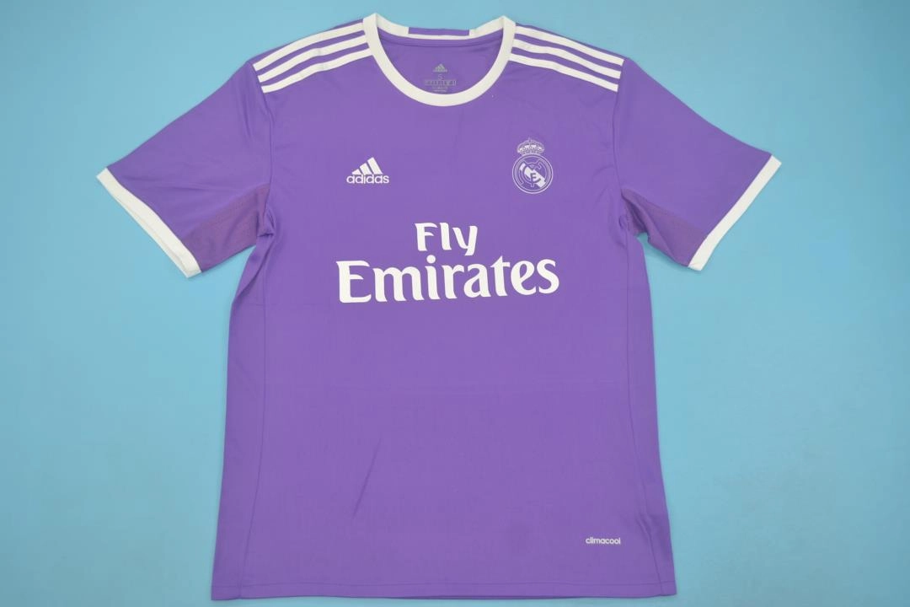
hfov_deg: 57.2
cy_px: 304
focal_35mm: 33
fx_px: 834
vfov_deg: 40.0
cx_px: 455
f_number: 4
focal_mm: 22
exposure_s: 1/100
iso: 200
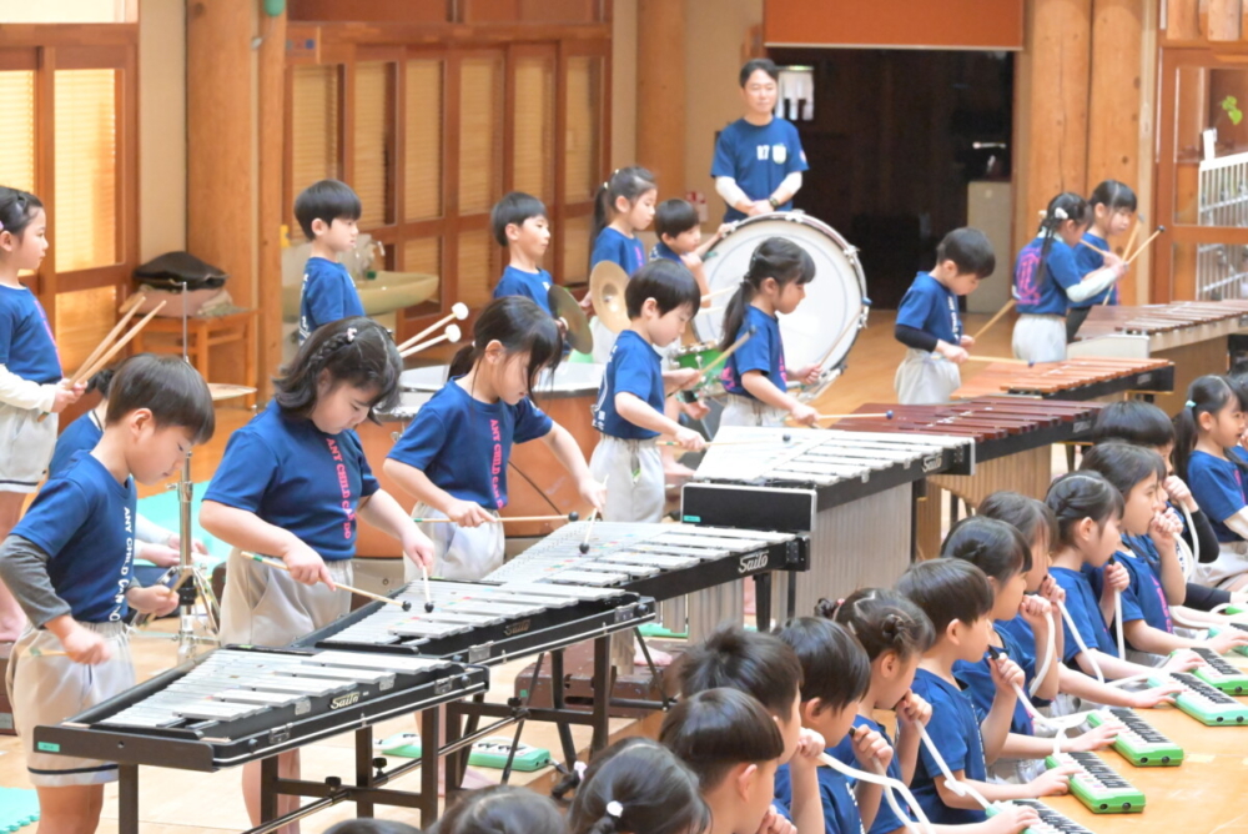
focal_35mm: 97
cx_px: 624
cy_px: 417
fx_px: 3364
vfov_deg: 14.1
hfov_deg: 21.0
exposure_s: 1/100
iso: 28800
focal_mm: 97
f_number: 9
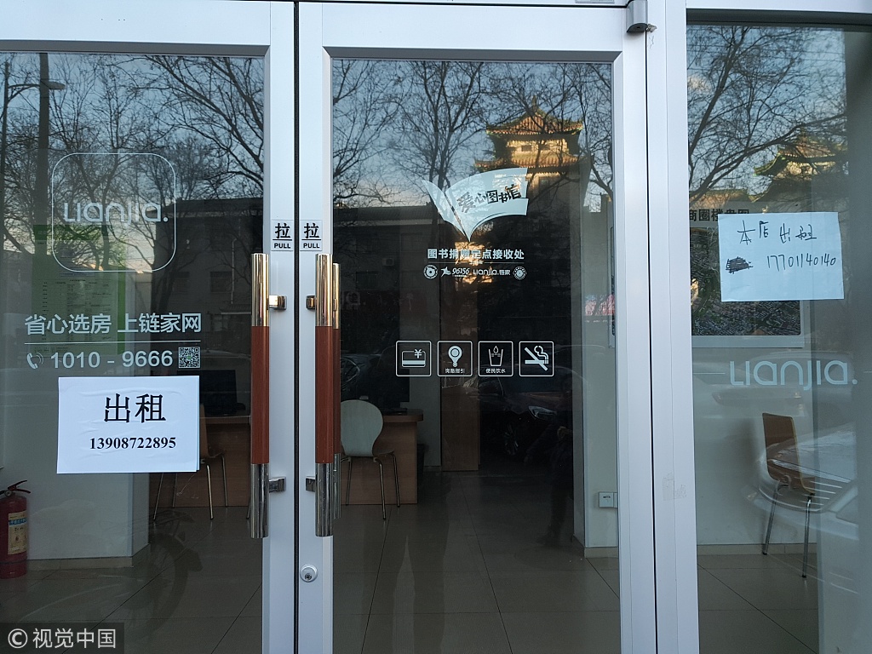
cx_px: 436
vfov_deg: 45.4
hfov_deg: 58.4
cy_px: 327
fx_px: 781
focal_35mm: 31
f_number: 2
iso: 50
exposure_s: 1/100
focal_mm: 3.75
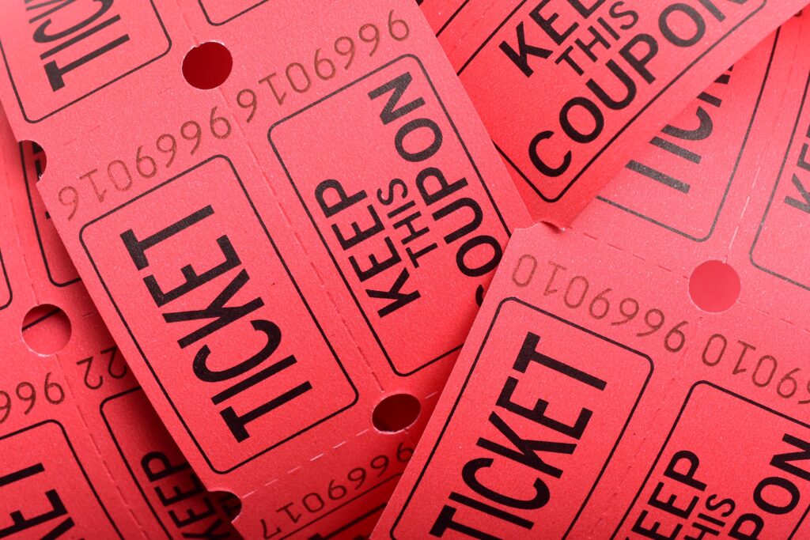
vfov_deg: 22.6
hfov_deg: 33.4
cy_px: 270
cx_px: 405
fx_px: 1350
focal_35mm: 60
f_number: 8
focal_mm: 40
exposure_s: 1/15
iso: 100
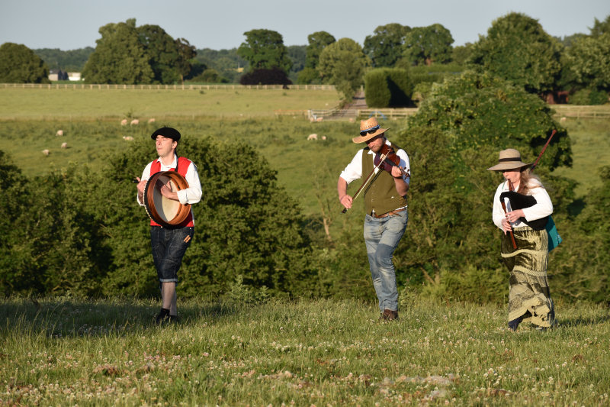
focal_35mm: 195
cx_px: 305
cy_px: 204
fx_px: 3303
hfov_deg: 10.6
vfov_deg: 7.0
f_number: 8
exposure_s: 1/250
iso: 100
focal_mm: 130
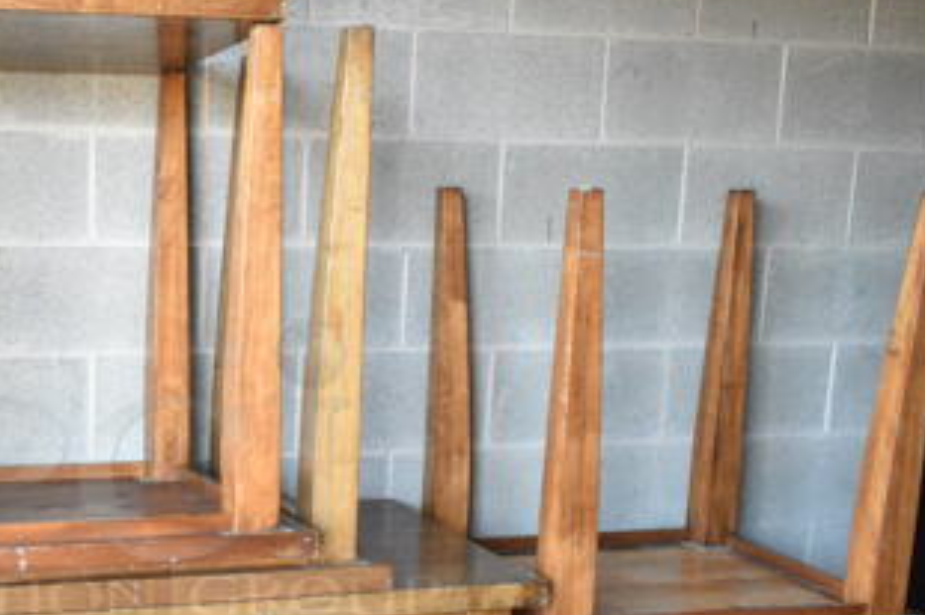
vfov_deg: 25.1
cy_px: 472
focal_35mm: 53
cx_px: 137
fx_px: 1361
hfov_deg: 35.8
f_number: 8
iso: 6400
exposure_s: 1/250
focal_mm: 18
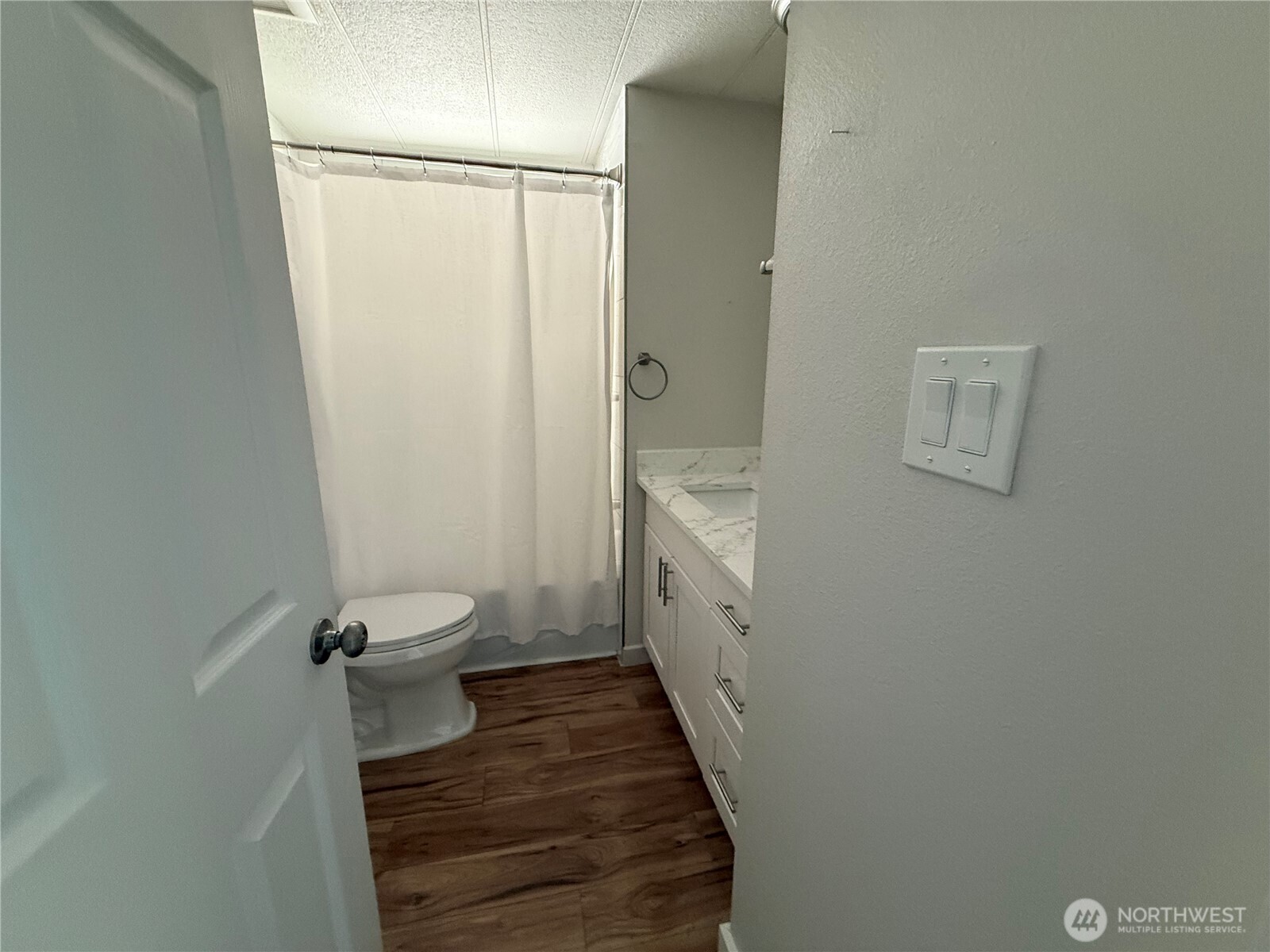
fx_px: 514
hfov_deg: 102.1
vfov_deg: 85.7
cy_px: 476
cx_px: 635
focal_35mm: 14
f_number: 2.2
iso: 500
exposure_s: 1/60
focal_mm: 2.22
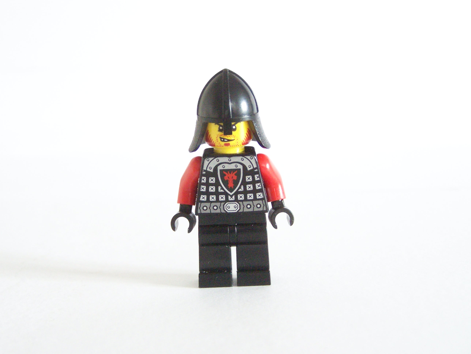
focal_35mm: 64
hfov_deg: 30.3
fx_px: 871
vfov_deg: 22.9
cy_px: 177
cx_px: 236
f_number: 3.2
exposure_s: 1/3
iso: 400
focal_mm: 10.7
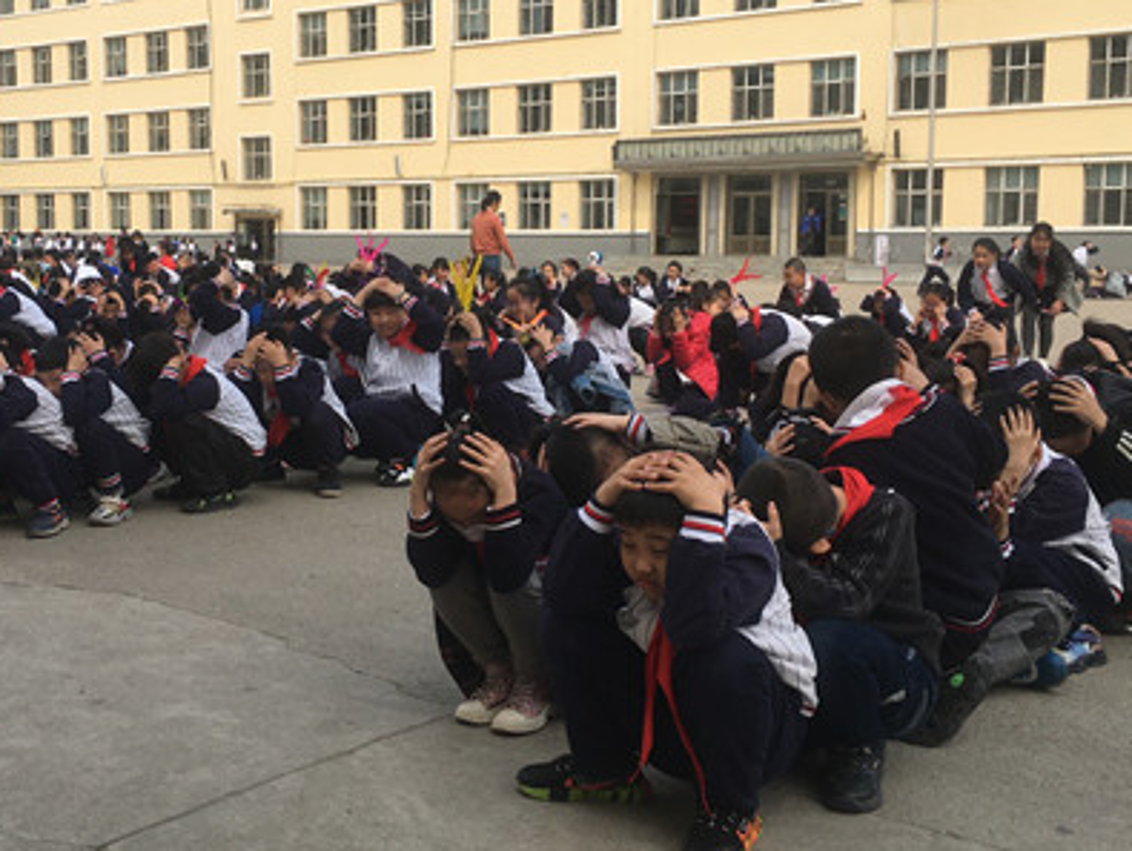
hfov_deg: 42.7
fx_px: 1440
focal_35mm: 44
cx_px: 453
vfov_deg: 32.9
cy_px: 361
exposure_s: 1/1148
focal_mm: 4.15
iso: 25
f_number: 2.2
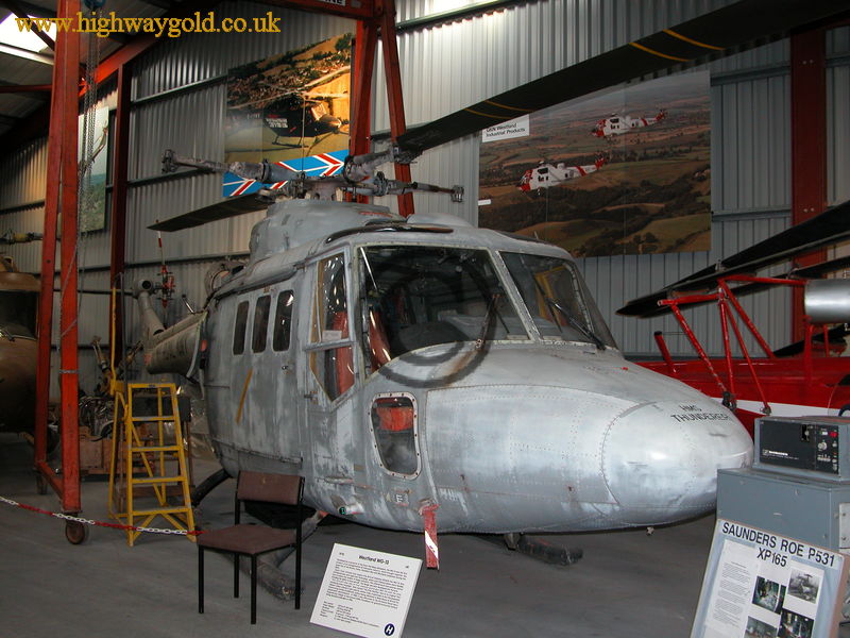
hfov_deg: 52.6
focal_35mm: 35
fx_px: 859
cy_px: 319
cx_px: 425
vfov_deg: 40.7
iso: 200
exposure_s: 1/60
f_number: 2.8
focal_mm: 8.9
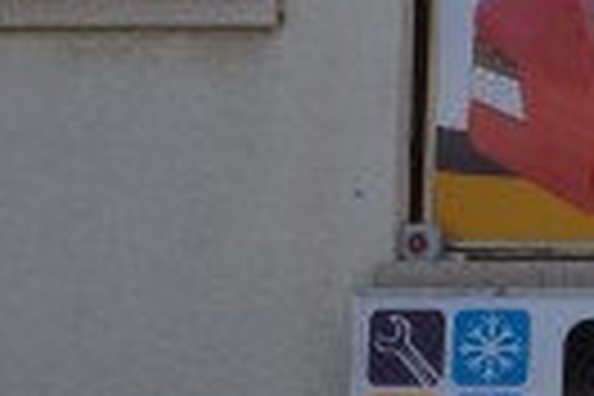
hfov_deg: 7.7
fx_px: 4059
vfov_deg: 5.6
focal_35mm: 246
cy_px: 382
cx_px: 1546
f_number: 8
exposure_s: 1/250
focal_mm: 30
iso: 100
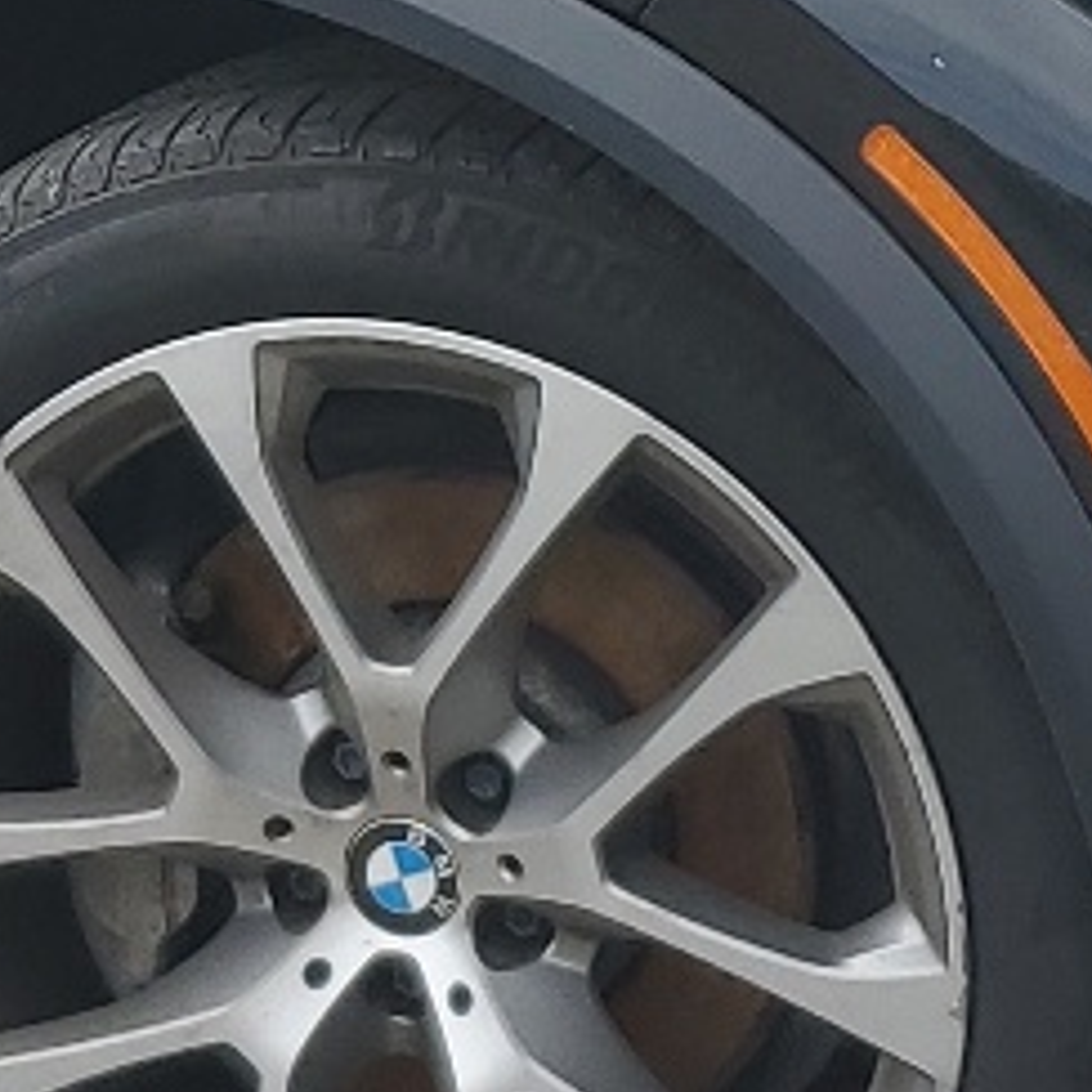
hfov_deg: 11.5
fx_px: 5389
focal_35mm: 151
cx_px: 143
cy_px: 54
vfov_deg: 11.5
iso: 50
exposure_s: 1/1429
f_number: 1.5
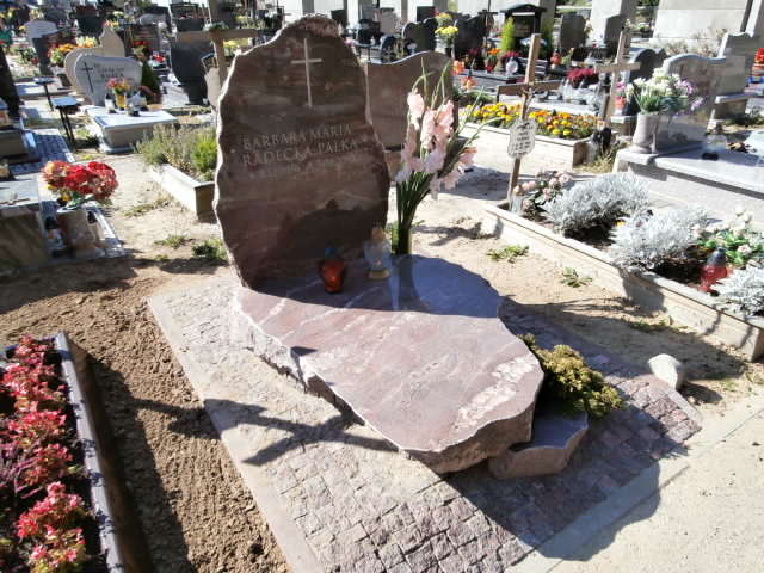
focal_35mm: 24
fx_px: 530
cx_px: 382
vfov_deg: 56.8
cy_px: 286
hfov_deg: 71.6
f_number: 7.9
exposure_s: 1/100
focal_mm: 4.2
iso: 100
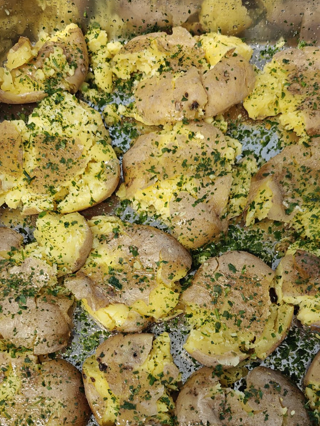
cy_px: 315
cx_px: 174
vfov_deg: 43.5
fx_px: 518
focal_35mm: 42
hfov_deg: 34.3
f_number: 1.6
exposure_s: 1/50
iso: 500
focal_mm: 6.06
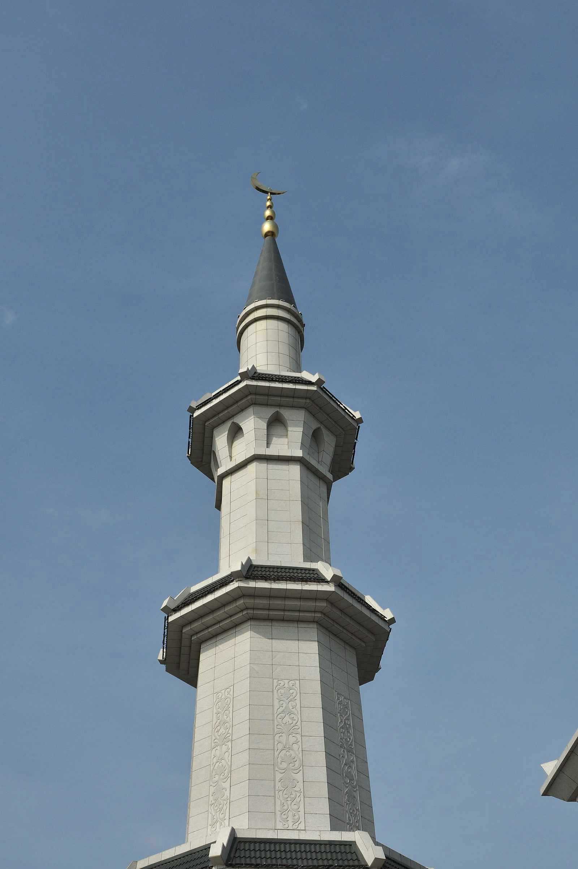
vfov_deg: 46.4
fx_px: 1014
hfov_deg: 31.8
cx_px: 289
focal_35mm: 42
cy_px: 434
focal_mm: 28
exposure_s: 1/2000
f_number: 8
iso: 200
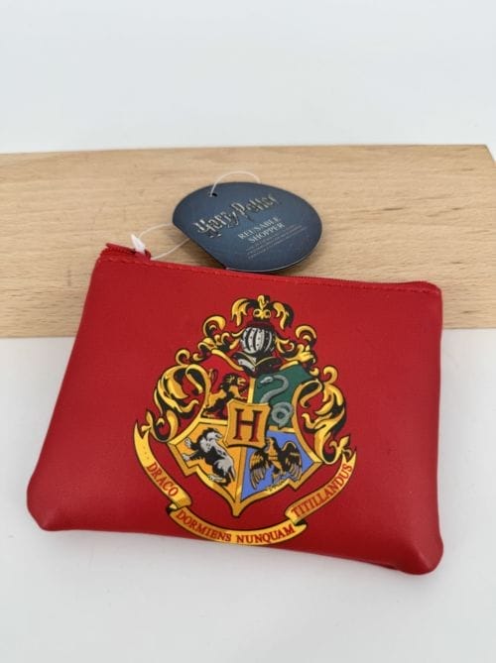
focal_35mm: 24
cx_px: 248
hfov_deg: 56.7
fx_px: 460
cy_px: 332
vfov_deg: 71.7
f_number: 1.78
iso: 80
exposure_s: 1/1112
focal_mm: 6.76
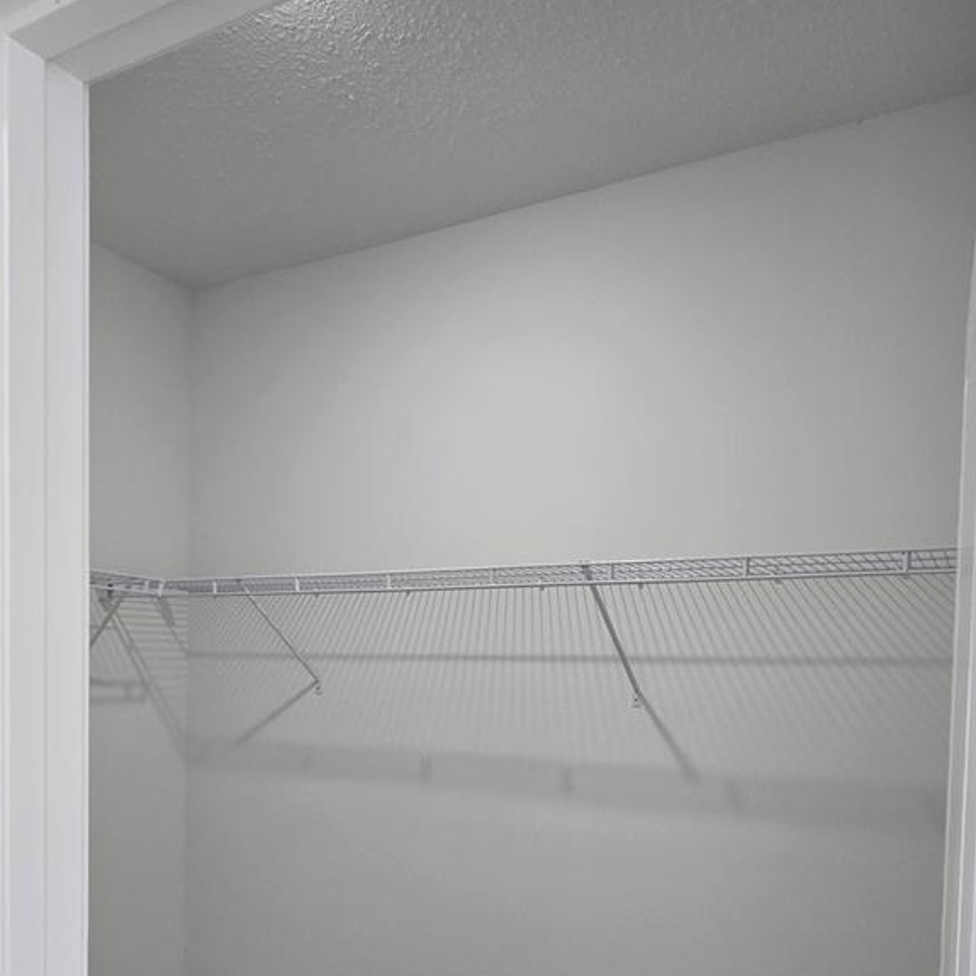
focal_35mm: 24
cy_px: 715
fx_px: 766
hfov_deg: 64.3
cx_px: 599
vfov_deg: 61.9
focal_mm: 2.2
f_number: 2.2
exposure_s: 1/60
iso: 125
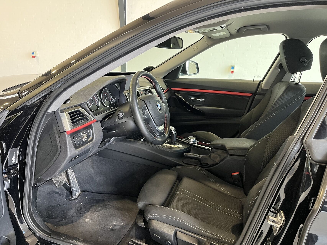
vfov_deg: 53.1
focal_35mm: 26
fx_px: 246
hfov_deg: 67.3
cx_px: 164
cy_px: 122
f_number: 1.6
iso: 250
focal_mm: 5.1
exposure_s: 1/60
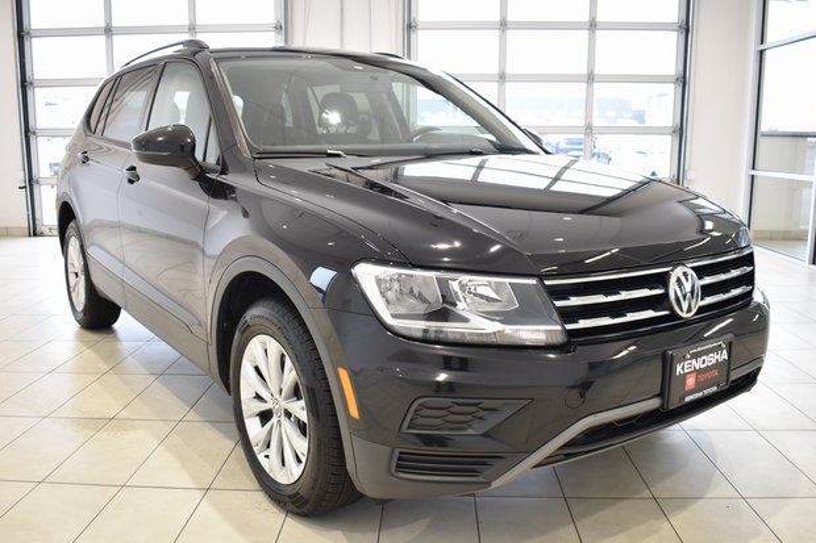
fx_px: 702
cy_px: 278
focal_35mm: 31
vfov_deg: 42.3
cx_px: 400
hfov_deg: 60.3
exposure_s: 1/30
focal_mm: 20
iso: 220
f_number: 3.8
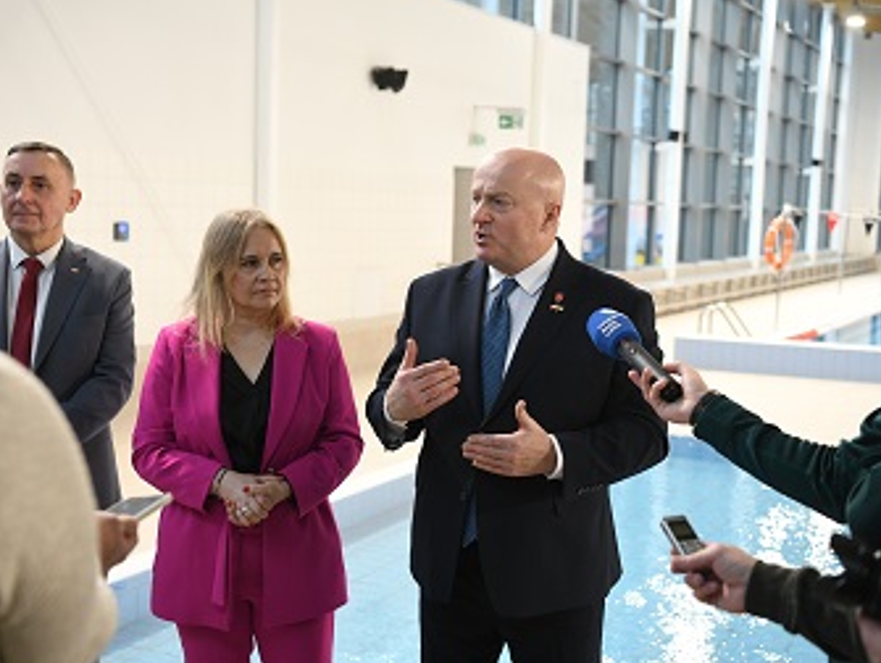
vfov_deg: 26.6
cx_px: 439
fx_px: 1401
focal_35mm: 55
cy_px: 329
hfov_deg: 34.9
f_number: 3.5
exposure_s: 1/200
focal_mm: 48
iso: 2000
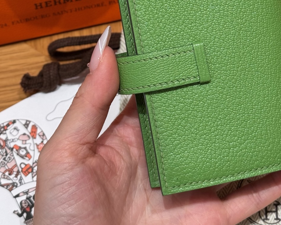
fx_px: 848
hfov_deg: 18.6
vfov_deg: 15.0
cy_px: 32
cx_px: 224
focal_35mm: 102
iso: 80
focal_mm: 6.76
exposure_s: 1/121
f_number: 1.78
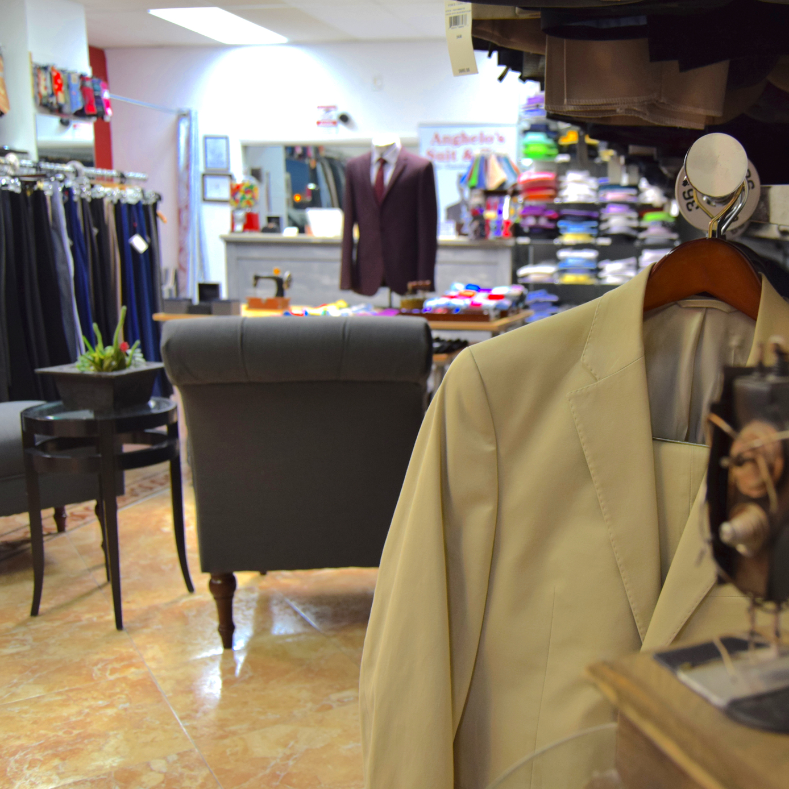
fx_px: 945
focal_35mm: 37
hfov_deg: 44.4
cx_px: 550
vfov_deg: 45.3
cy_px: 397
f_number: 4
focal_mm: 19
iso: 720
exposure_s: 1/60
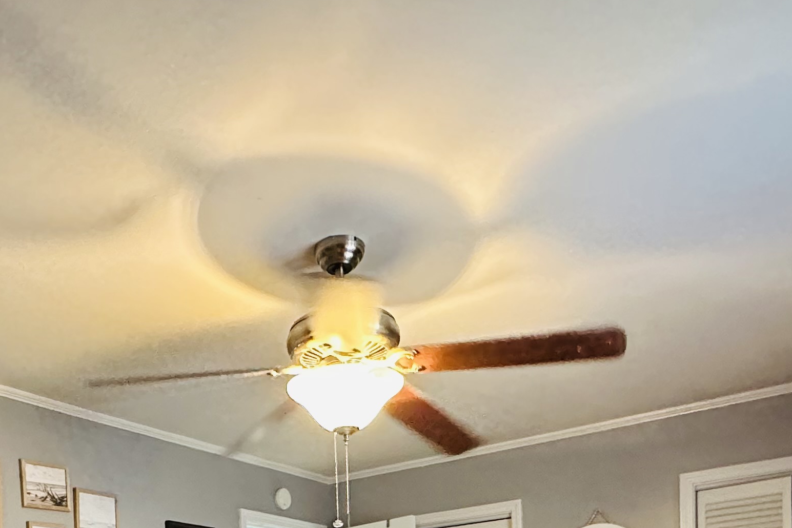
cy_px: 686
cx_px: 245
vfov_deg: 28.7
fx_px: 836
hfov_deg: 49.5
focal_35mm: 38
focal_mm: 2.22
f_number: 2.2
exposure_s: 1/60
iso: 1000
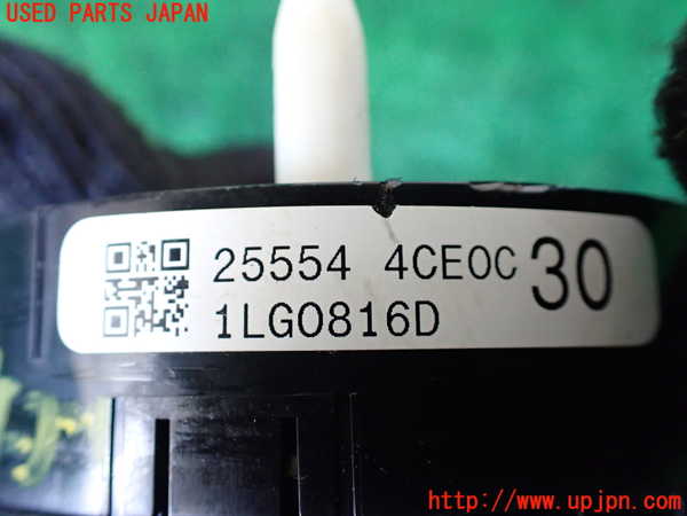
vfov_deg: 46.8
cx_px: 344
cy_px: 258
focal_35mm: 30
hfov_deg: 60.0
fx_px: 595
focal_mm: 5.4
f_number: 2.3
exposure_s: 1/100
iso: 800
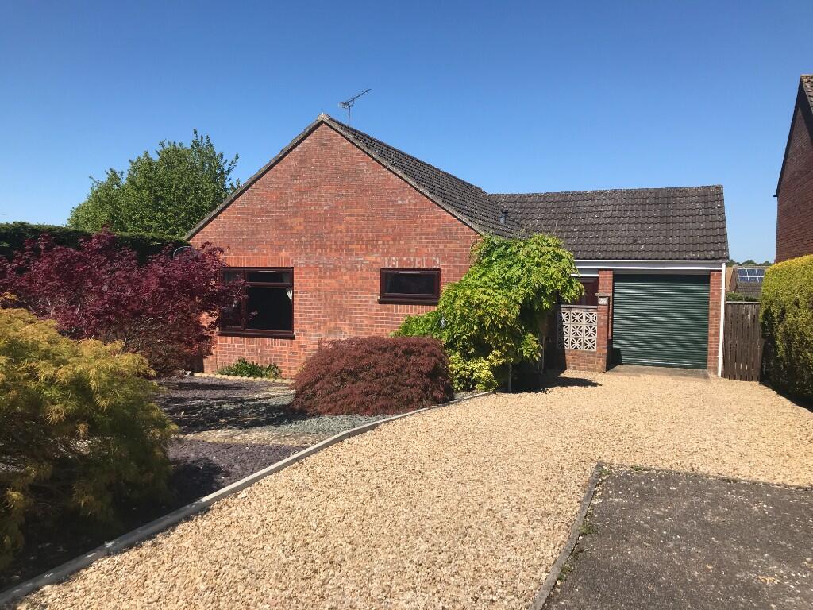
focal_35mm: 28
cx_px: 406
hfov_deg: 63.4
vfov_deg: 49.7
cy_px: 305
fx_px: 658
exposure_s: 1/2817
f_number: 1.8
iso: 20
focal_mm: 3.99
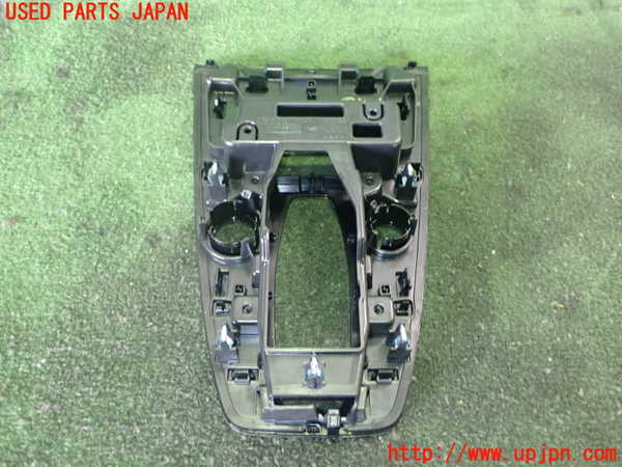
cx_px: 311
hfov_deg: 60.0
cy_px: 234
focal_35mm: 30
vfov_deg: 46.8
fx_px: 539
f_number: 2.3
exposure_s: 1/25
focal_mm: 5.4
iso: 800
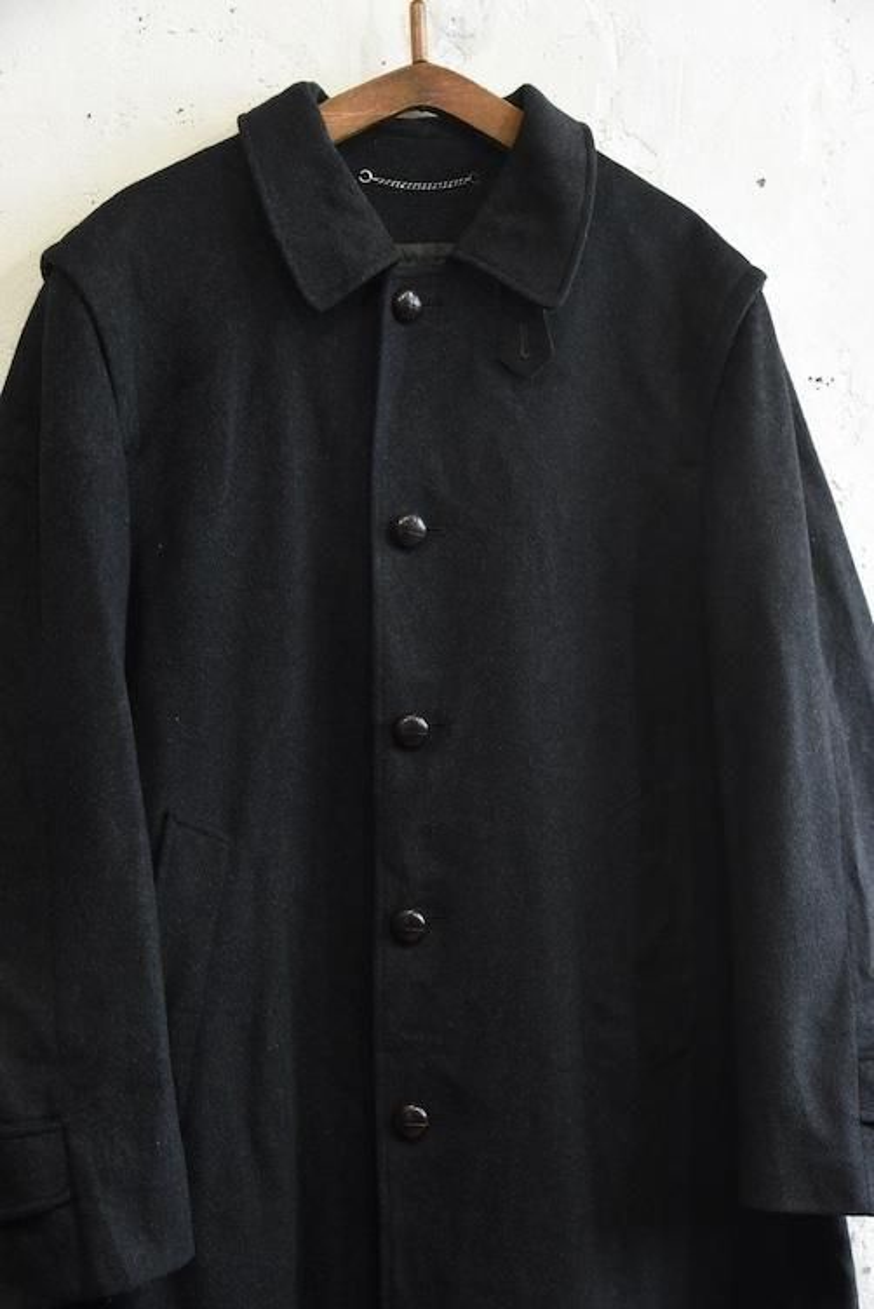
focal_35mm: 48
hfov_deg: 28.1
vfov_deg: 41.1
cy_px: 654
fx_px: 1746
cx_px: 437
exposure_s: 1/80
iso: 3200
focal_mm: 48
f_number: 6.3
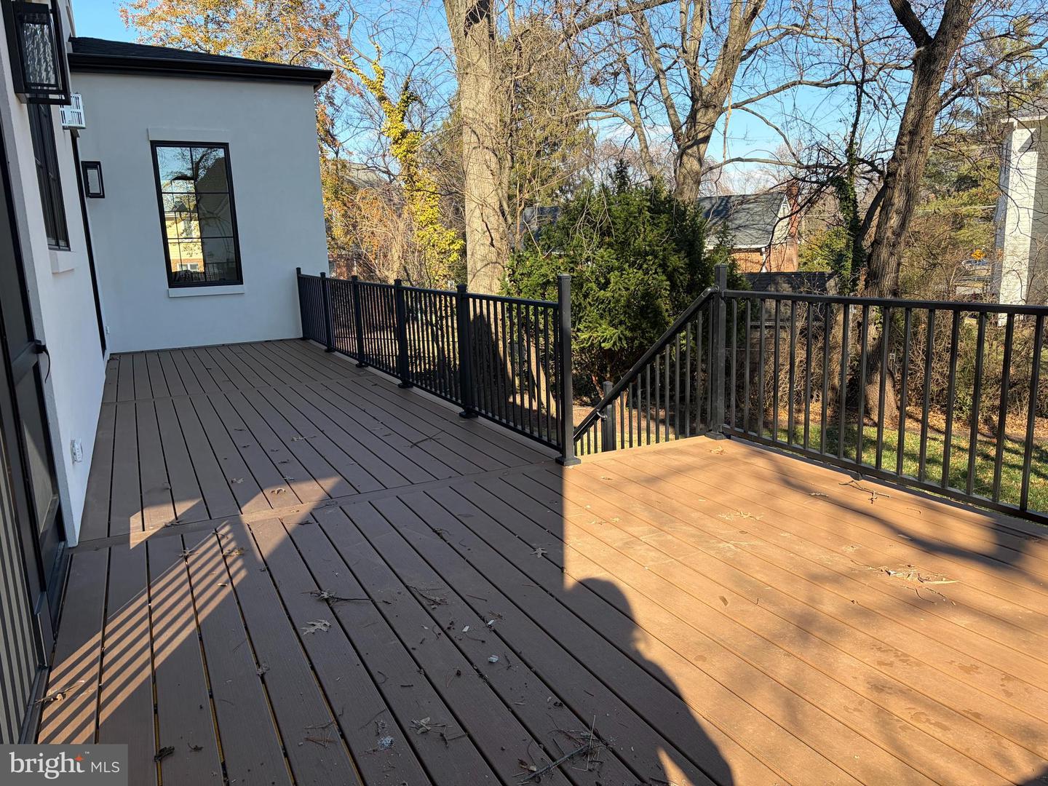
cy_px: 393
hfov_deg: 67.3
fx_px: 787
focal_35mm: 26
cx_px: 524
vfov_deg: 53.1
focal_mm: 5.96
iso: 64
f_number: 1.6
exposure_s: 1/1135
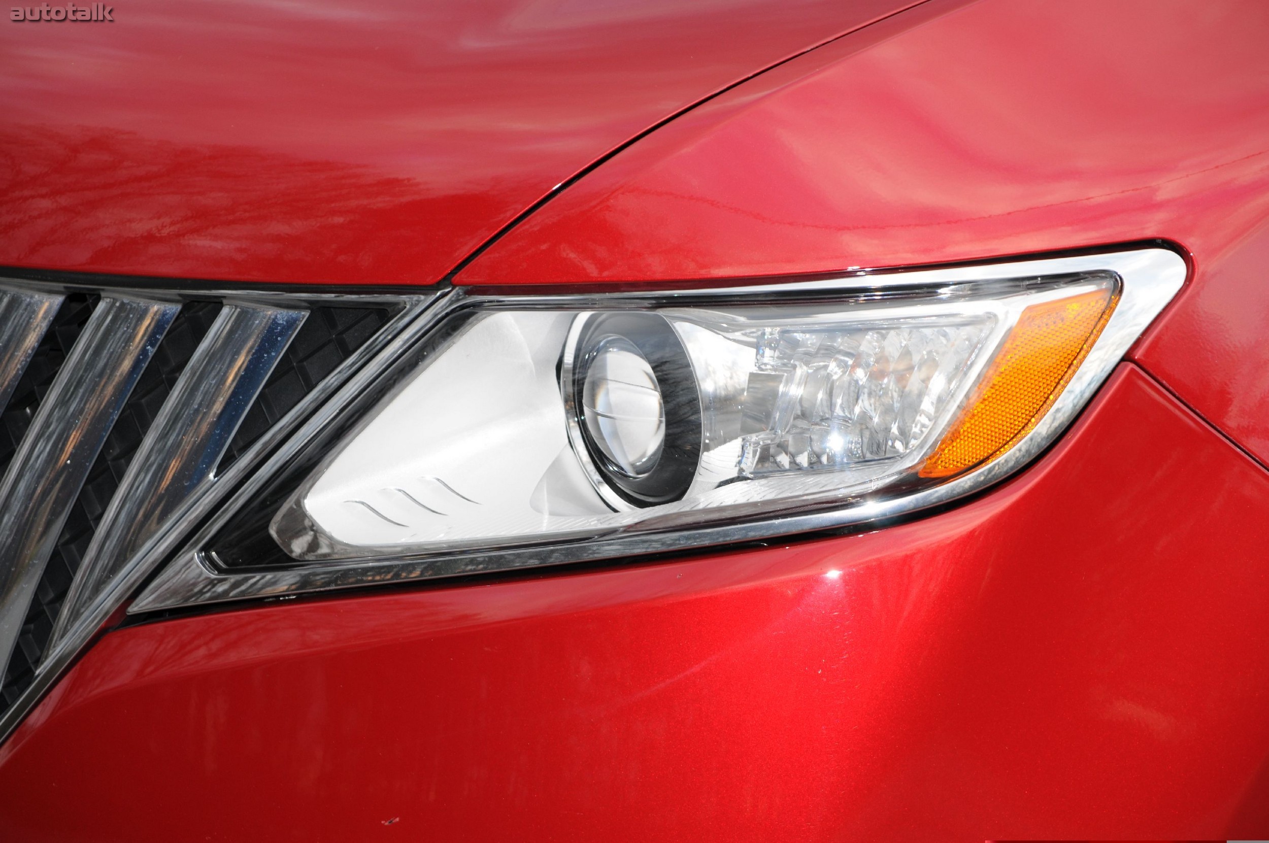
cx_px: 634
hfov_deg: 14.9
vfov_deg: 9.9
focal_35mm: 138
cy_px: 422
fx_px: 4859
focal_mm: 92
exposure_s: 1/60
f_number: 8
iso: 200
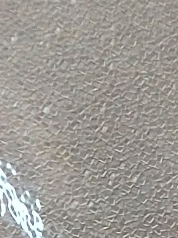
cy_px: 429
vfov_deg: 20.3
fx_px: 466
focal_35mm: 68
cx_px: 235
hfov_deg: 19.8
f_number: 2.2
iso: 500
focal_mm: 1.42
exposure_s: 1/25
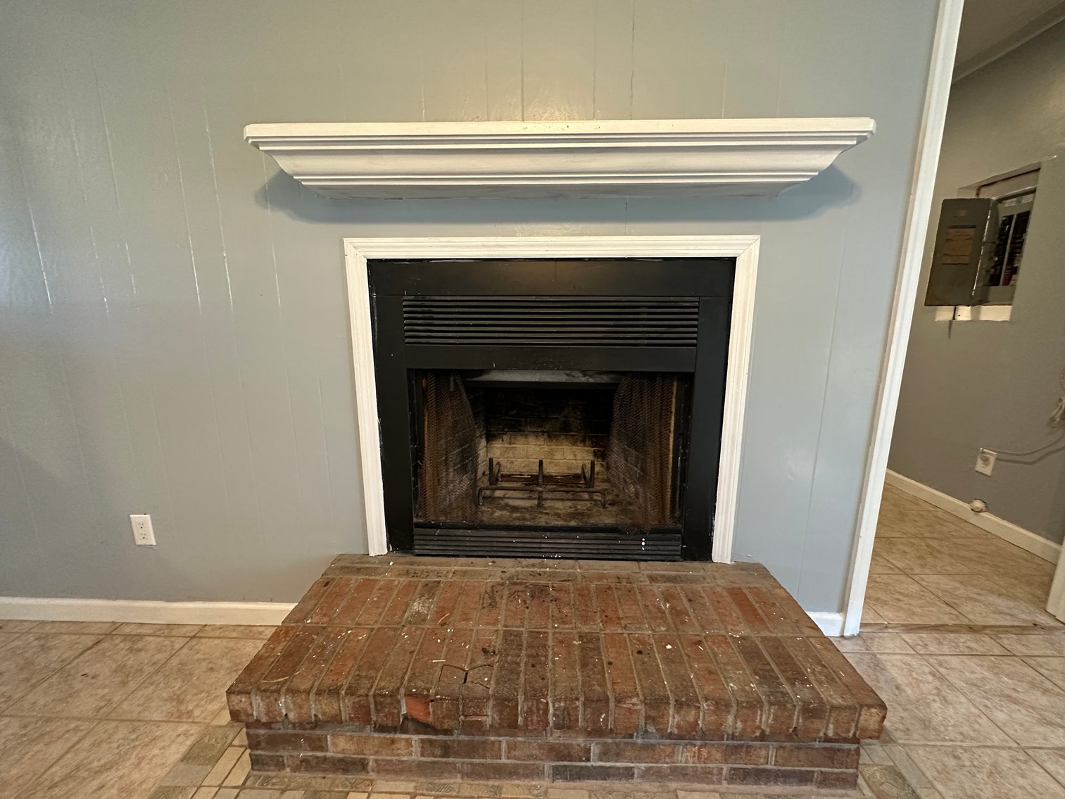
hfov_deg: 102.1
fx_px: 431
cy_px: 400
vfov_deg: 85.7
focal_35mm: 14
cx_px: 532
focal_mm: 2.22
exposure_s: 1/60
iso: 500
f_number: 2.2
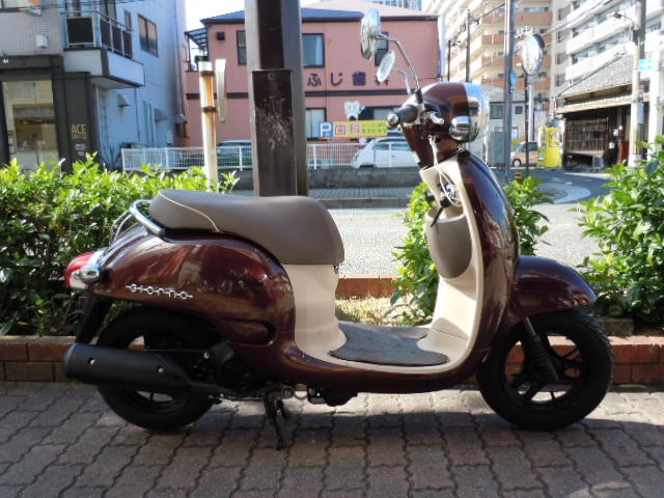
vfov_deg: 49.7
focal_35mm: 28
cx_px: 332
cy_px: 249
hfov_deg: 63.4
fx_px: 537
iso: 100
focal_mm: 5
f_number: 3.7
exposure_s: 1/160
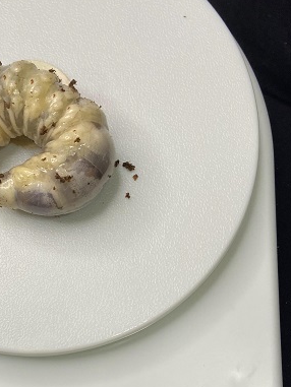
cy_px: 299
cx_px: 48
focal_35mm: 55
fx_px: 616
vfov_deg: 34.1
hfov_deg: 26.0
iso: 80
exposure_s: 1/120
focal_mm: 4.25
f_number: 1.8
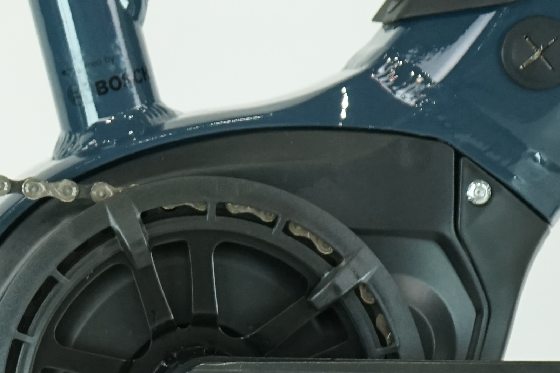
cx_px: -287
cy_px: 407
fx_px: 3391
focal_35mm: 218
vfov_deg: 6.3
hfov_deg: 9.2
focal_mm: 58
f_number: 5.6
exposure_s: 1/200
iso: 1600
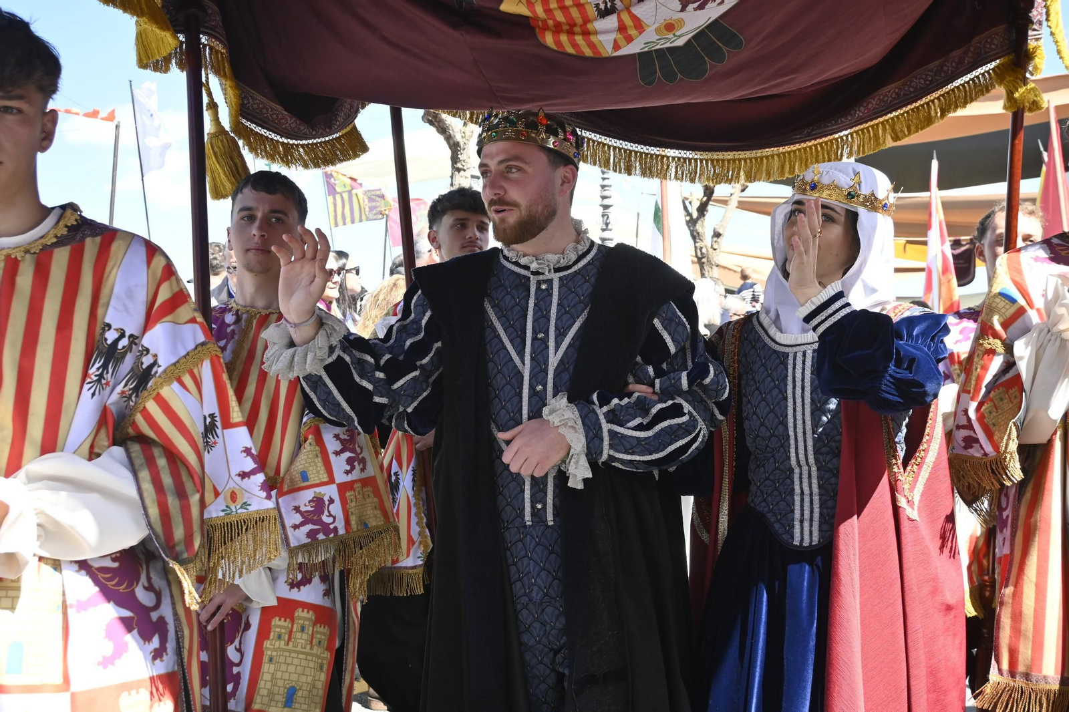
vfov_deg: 29.9
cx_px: 534
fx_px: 1336
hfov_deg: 43.6
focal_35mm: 45
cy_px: 356
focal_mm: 30
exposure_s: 1/640
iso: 640
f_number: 6.3
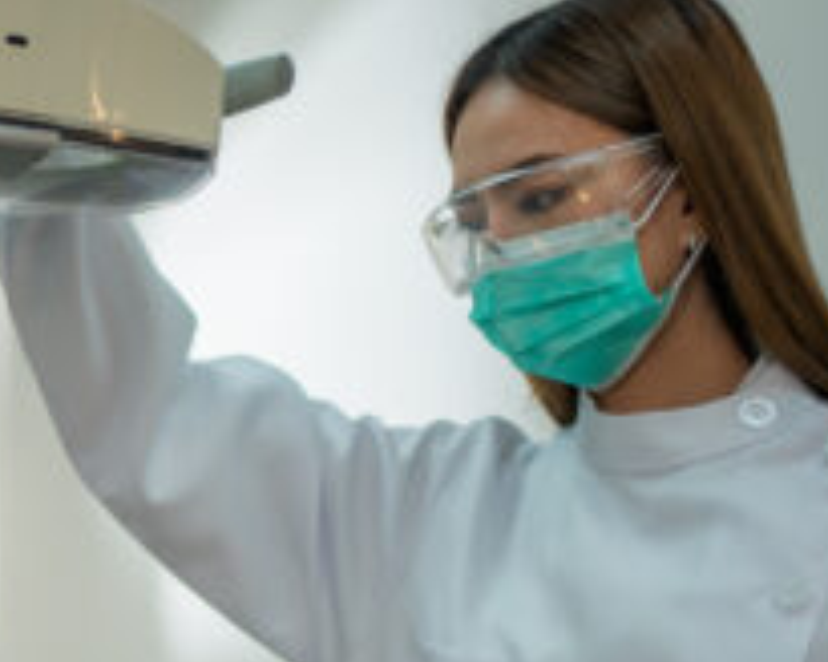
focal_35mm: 96
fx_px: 2353
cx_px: -258
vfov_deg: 15.6
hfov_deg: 18.5
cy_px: 706
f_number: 2
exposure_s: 1/160
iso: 100
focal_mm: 35
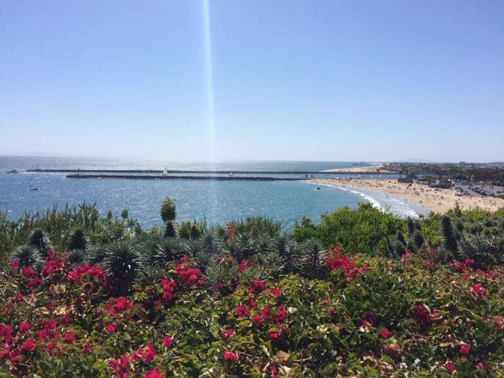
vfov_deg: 48.2
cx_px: 252
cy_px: 189
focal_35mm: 29
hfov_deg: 61.7
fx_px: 422
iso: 32
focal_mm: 4.15
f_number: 2.2
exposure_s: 1/3731
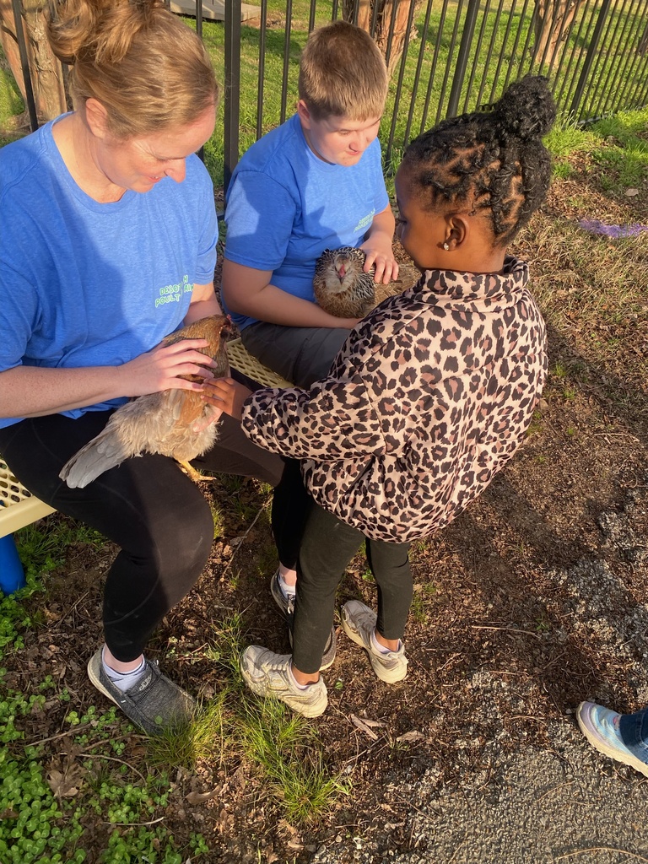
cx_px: 324
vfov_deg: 67.3
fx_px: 649
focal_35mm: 26
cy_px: 432
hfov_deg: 53.1
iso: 32
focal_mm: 4.25
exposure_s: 1/630
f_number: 1.8
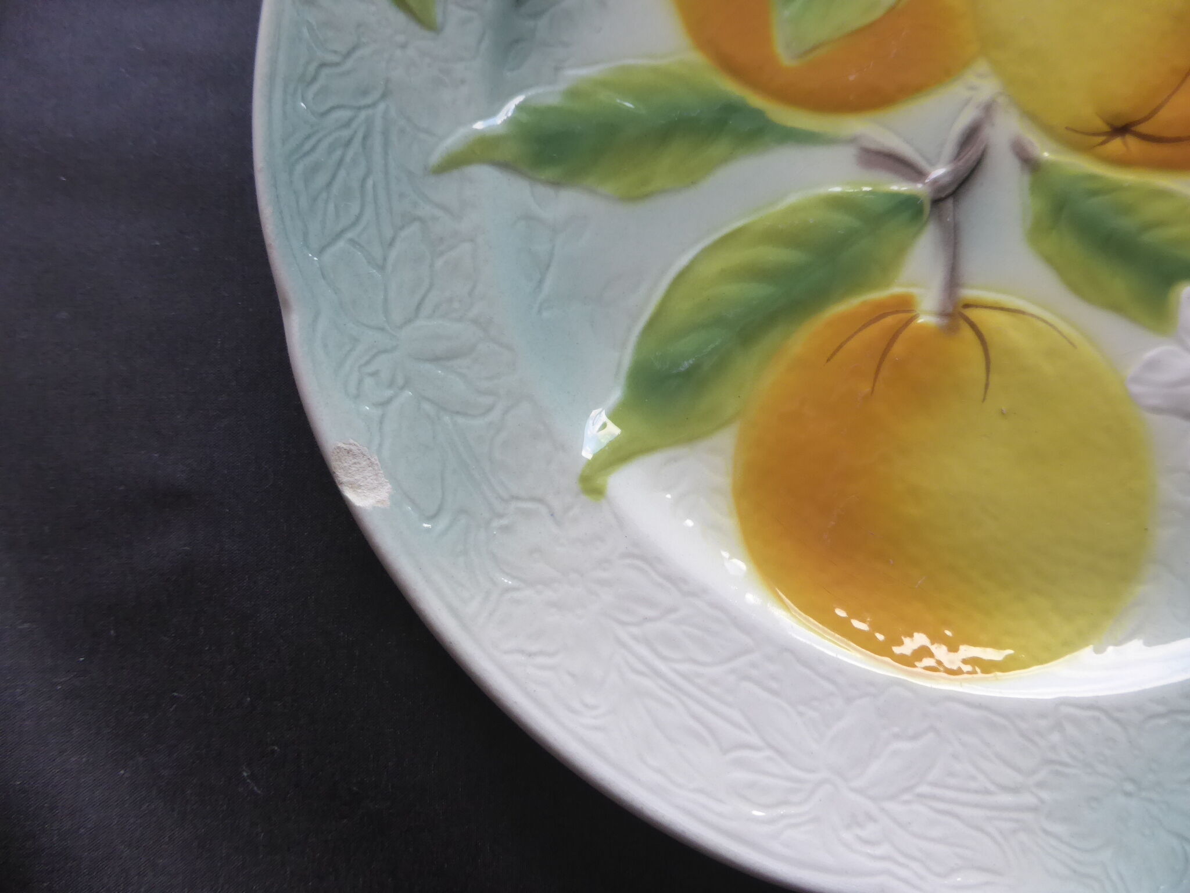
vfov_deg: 56.8
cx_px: 595
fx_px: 825
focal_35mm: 24
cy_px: 446
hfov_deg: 71.6
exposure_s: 1/60
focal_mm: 4.3
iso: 250
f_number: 3.3
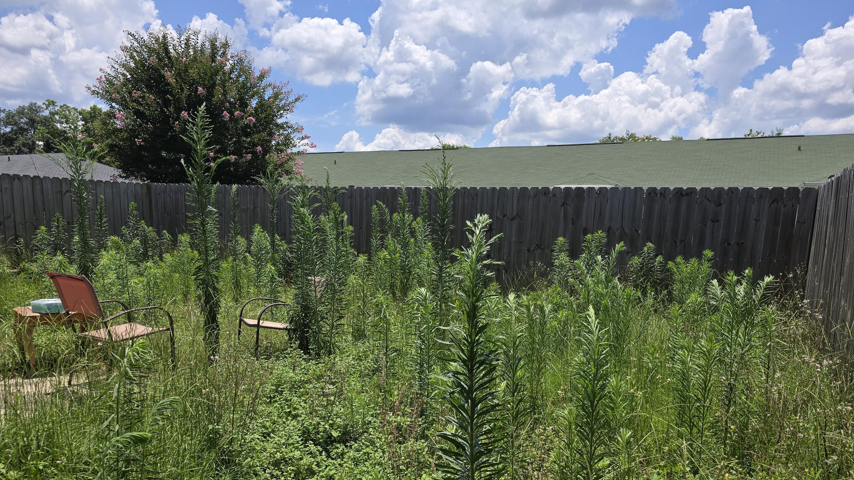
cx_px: 429
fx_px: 589
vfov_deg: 43.9
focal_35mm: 26
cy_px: 308
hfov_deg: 71.9
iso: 12
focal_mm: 6.3
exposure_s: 1/924
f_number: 1.7
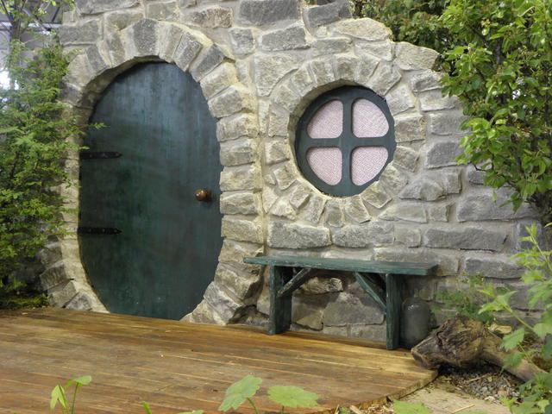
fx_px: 654
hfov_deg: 45.8
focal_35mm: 41
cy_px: 207
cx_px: 276
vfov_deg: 35.1
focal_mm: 7.31
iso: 320
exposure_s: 1/10
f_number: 3.3
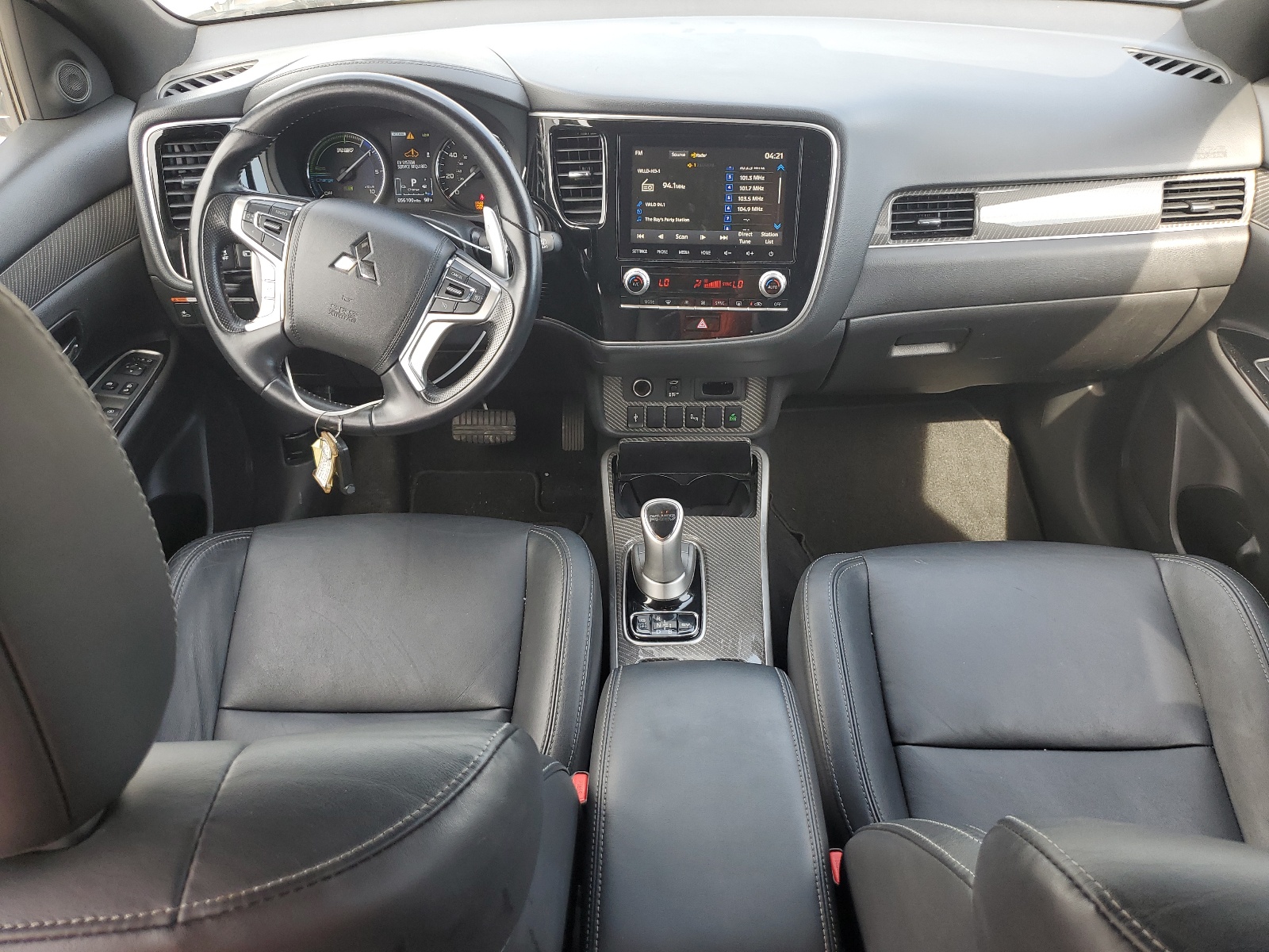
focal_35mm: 26
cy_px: 476
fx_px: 953
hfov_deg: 67.3
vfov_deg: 53.1
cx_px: 634
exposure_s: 1/156
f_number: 1.5
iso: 50
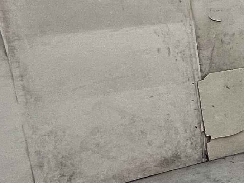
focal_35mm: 77
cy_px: 88
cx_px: 497
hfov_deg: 17.5
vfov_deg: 19.1
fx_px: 543
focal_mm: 1.57
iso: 80
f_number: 1.8
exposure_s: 1/100
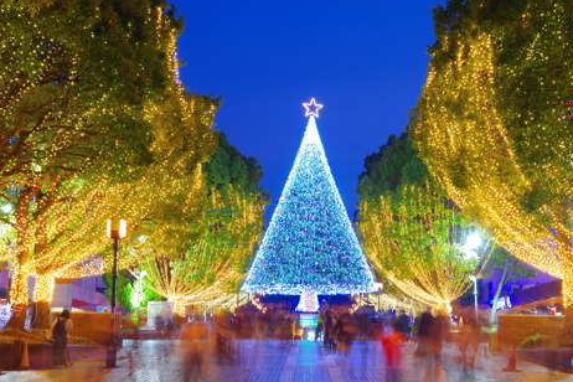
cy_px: 165
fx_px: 1050
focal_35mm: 66
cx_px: 328
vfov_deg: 20.6
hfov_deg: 30.5
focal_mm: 53
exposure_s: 10
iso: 100
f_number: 10
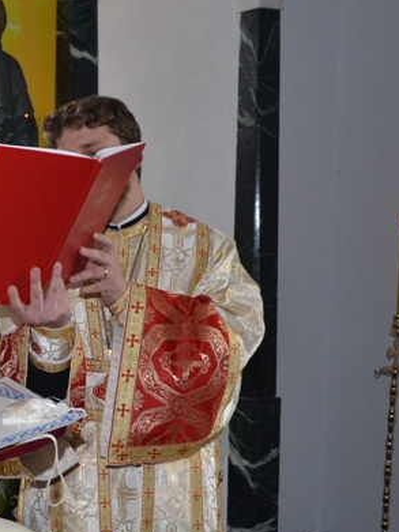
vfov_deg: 28.5
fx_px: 1046
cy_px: 333
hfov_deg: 20.7
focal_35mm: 68
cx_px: -30
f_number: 3.8
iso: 1000
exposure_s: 1/60
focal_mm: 24
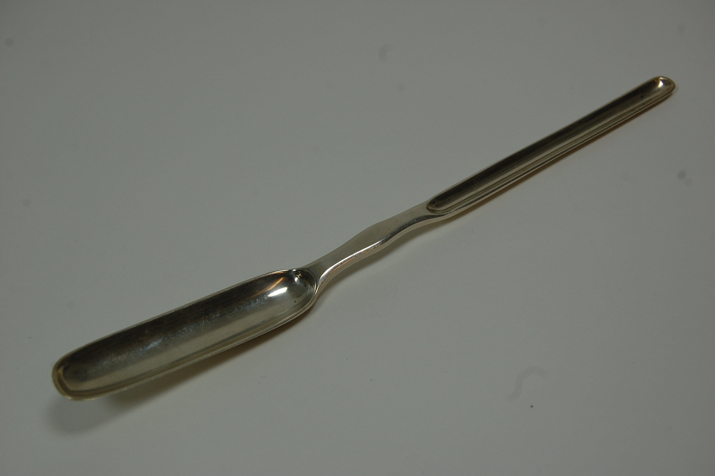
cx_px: 358
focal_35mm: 57
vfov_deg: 23.7
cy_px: 238
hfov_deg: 35.1
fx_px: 1131
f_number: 8
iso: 200
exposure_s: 1/80
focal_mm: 38
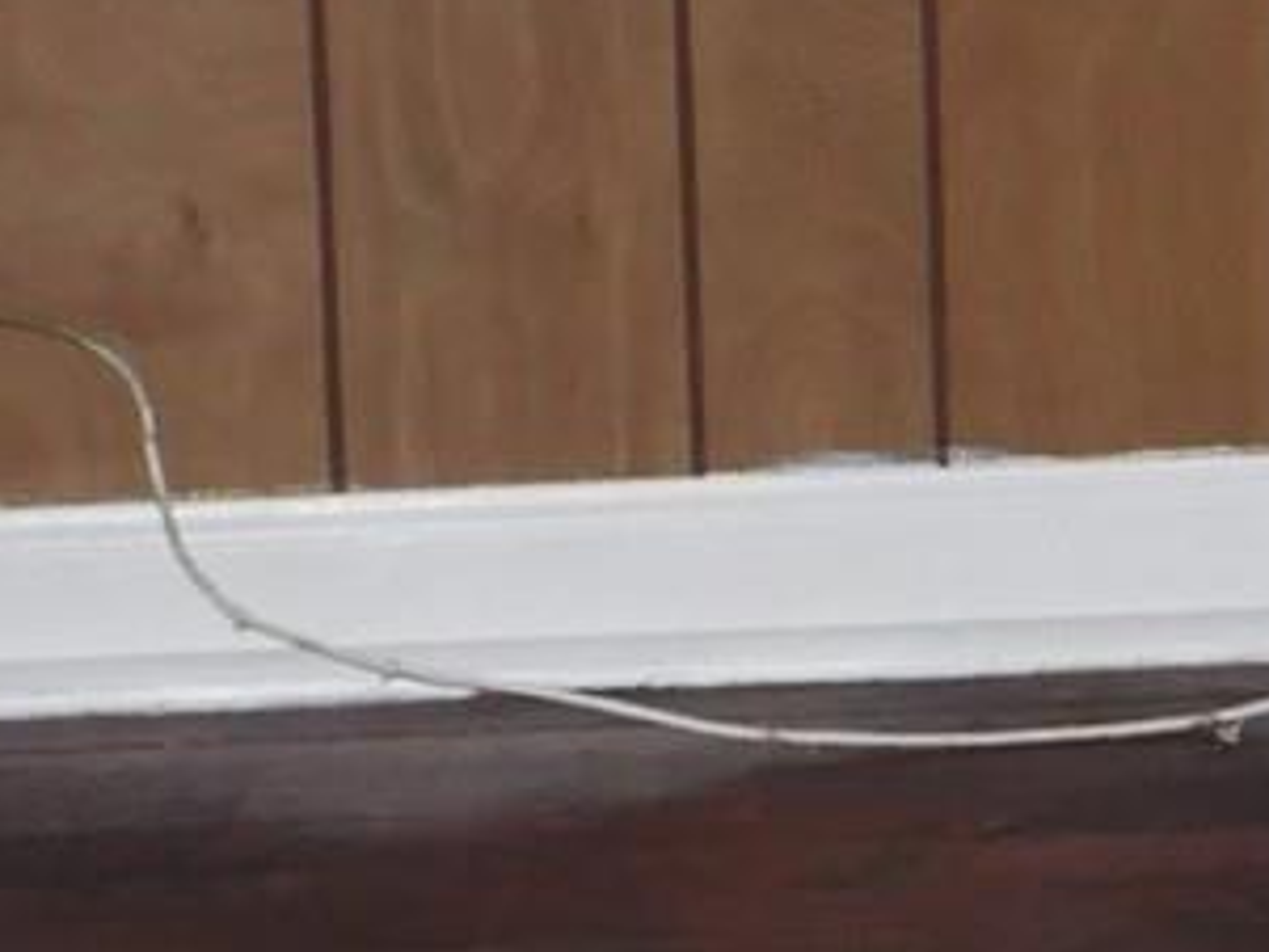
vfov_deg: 5.0
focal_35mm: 299
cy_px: 821
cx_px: 3870
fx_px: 10966
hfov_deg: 6.1
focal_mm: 22
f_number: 4.7
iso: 1000
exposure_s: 1/160
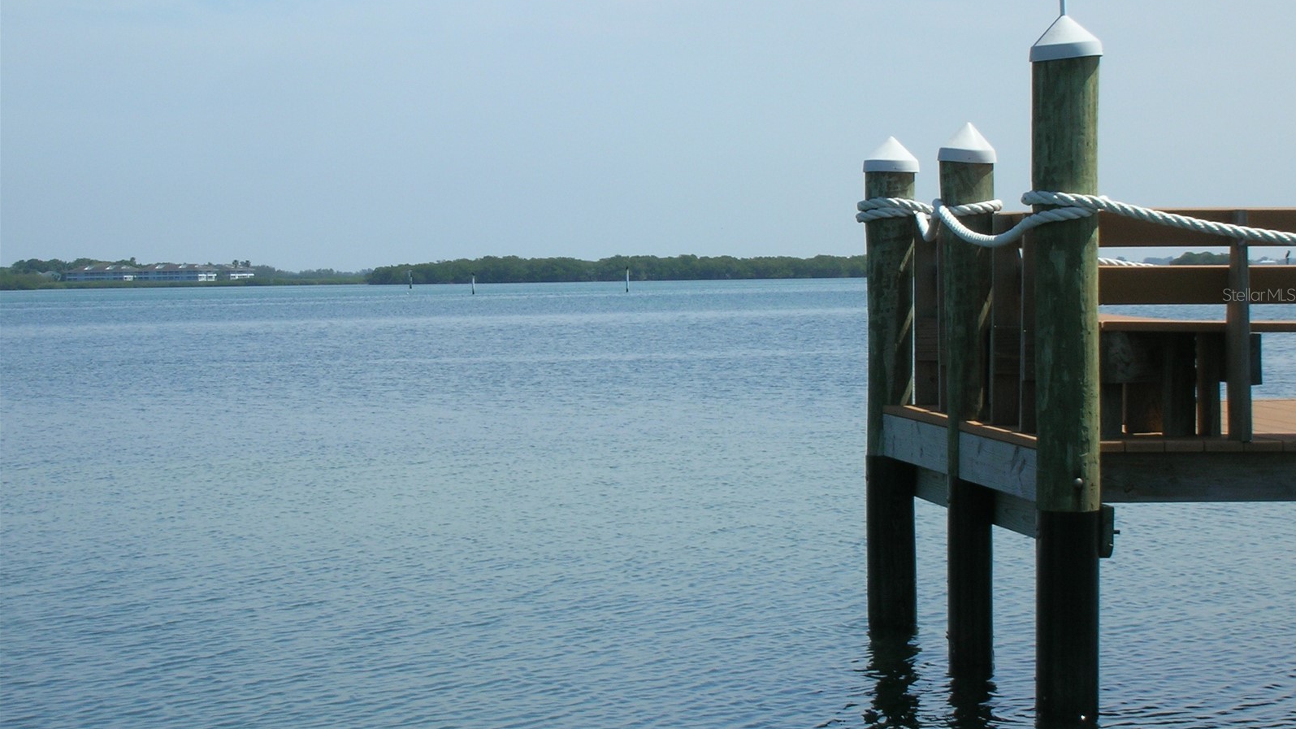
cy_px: 294
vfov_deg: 12.9
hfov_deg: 22.7
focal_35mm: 94
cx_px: 649
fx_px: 3230
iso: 50
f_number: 7.4
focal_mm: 14.3
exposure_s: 1/203
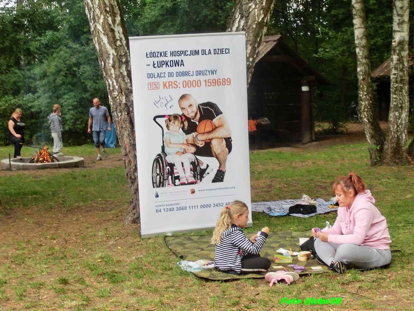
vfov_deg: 19.4
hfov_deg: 25.7
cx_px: 207
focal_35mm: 76
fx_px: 909
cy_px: 156
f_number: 4.9
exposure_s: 1/50
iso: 100
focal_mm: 13.48
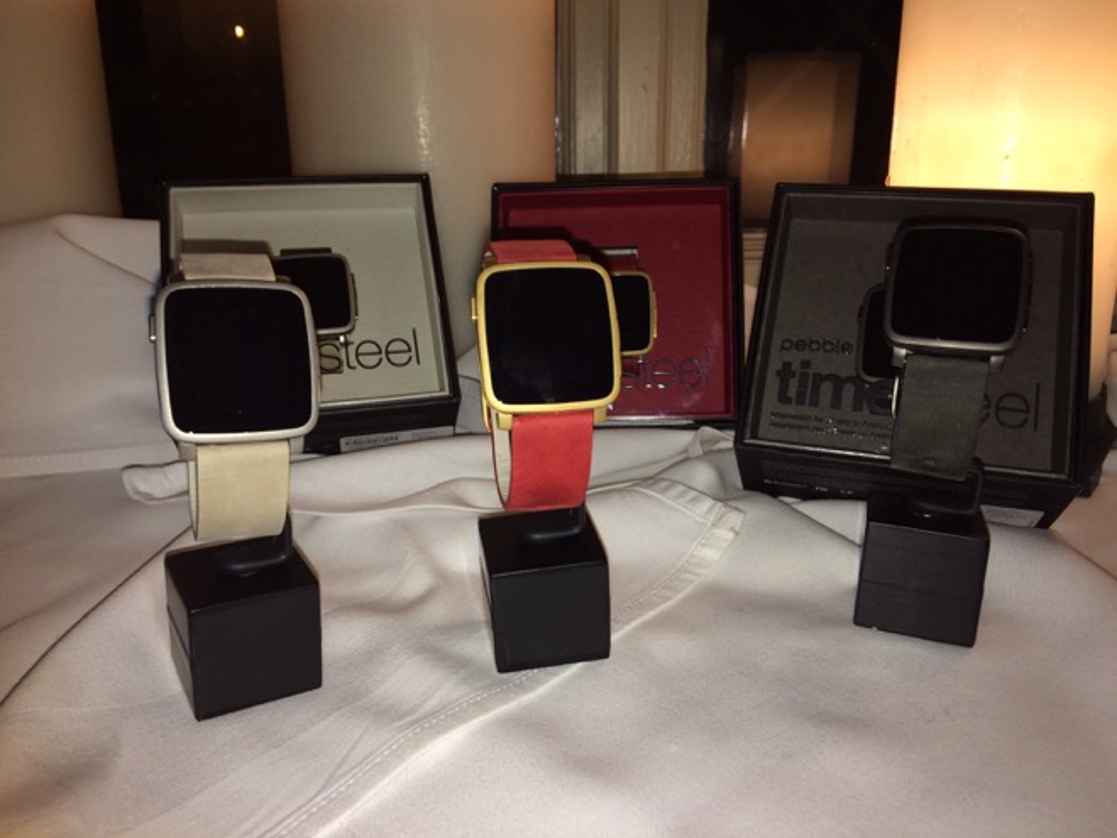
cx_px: 558
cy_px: 419
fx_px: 936
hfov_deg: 61.7
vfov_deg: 48.2
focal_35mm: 29
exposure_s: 1/66
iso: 32
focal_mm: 4.15
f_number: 2.2
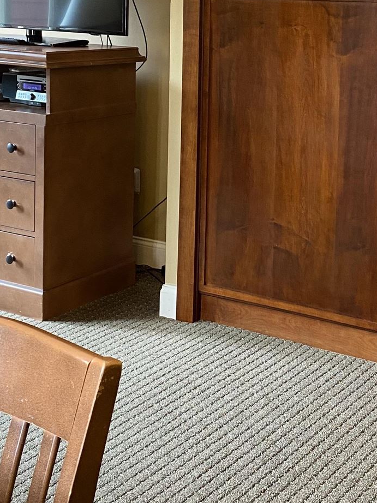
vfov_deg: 29.1
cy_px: 99
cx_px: 279
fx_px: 944
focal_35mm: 65
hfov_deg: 22.4
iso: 200
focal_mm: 4.25
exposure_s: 1/60
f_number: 1.8
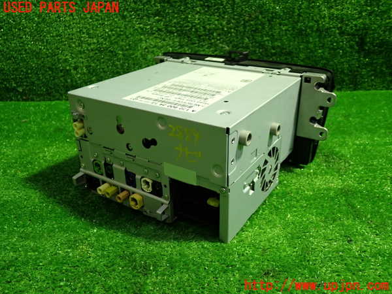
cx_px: 196
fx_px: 340
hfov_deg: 60.0
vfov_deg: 46.8
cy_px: 147
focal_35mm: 30
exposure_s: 1/30
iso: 250
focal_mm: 5.4
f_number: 2.3
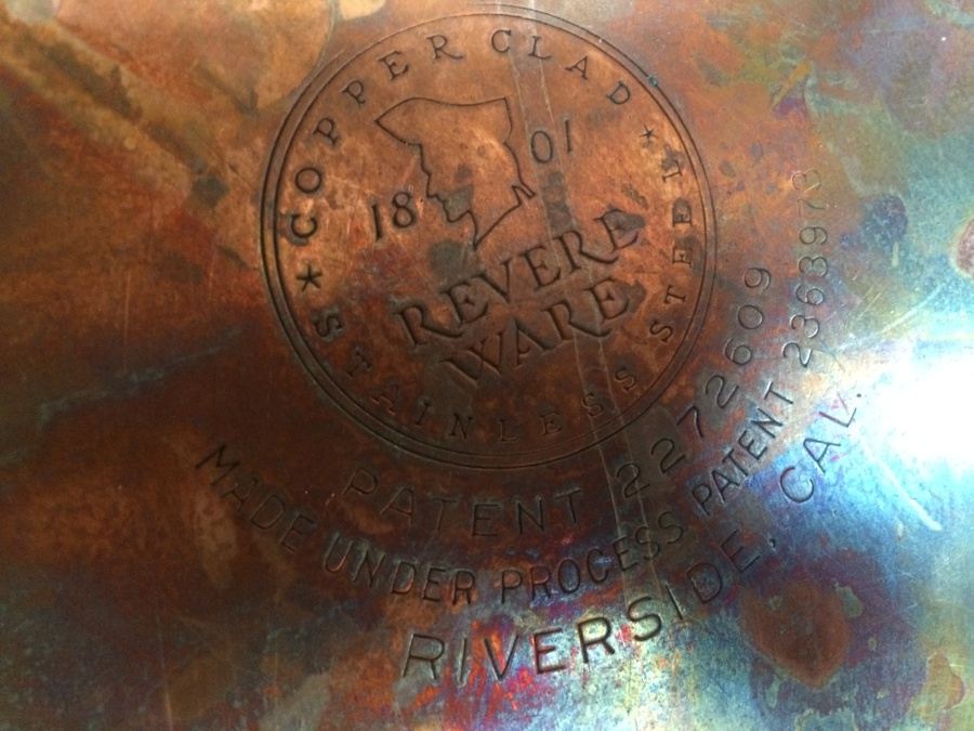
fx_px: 844
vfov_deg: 46.8
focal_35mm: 30
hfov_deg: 60.0
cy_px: 366
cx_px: 487
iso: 320
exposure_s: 1/15
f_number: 2.2
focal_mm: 4.12
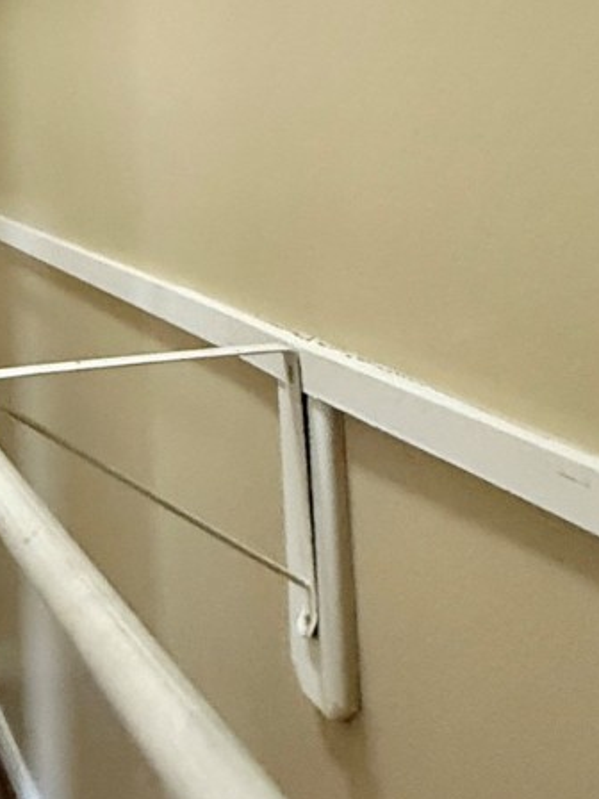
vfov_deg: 36.2
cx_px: -107
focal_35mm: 48
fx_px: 1107
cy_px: 21
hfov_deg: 27.0
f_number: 2.2
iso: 640
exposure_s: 1/60
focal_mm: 2.22
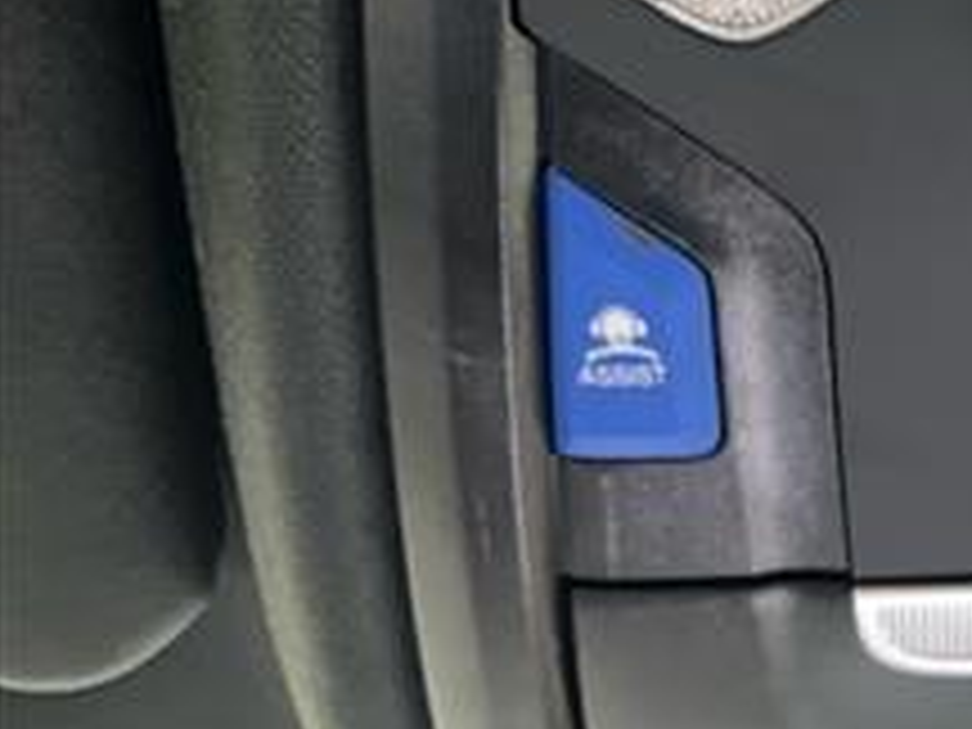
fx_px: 2162
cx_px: 1436
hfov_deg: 21.5
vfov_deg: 18.9
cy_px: 94
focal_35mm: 77
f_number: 1.5
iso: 1000
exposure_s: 1/20
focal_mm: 5.7
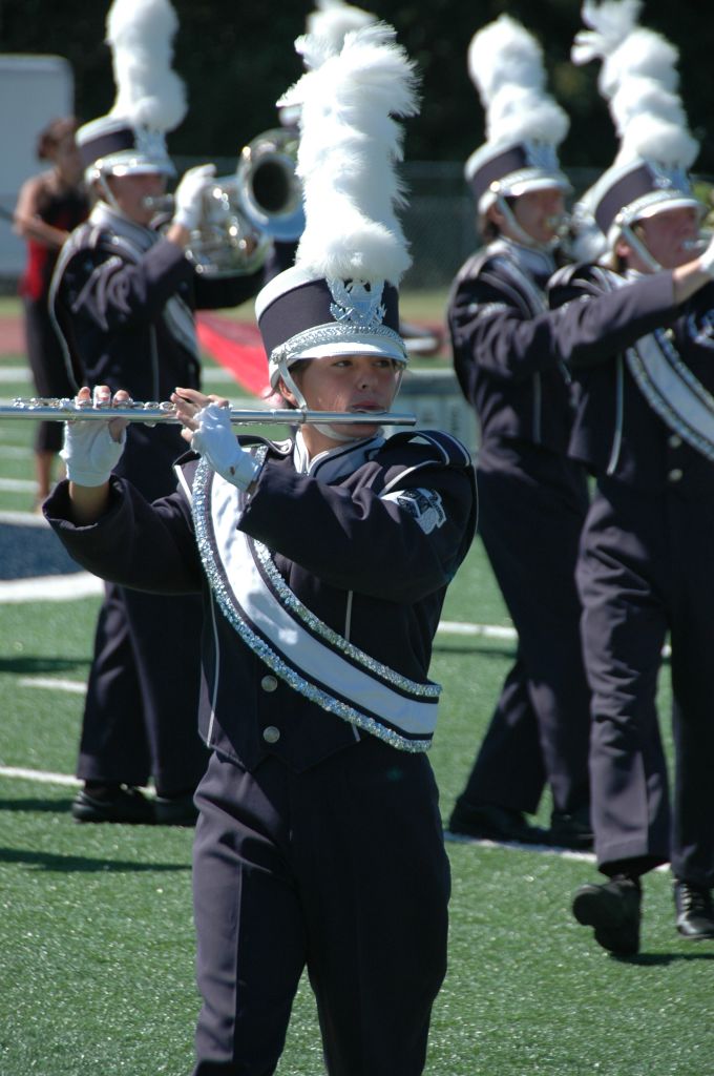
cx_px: 357
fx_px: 8949
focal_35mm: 300
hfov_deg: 4.6
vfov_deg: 6.9
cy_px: 538
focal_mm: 200
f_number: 5.6
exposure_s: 1/500
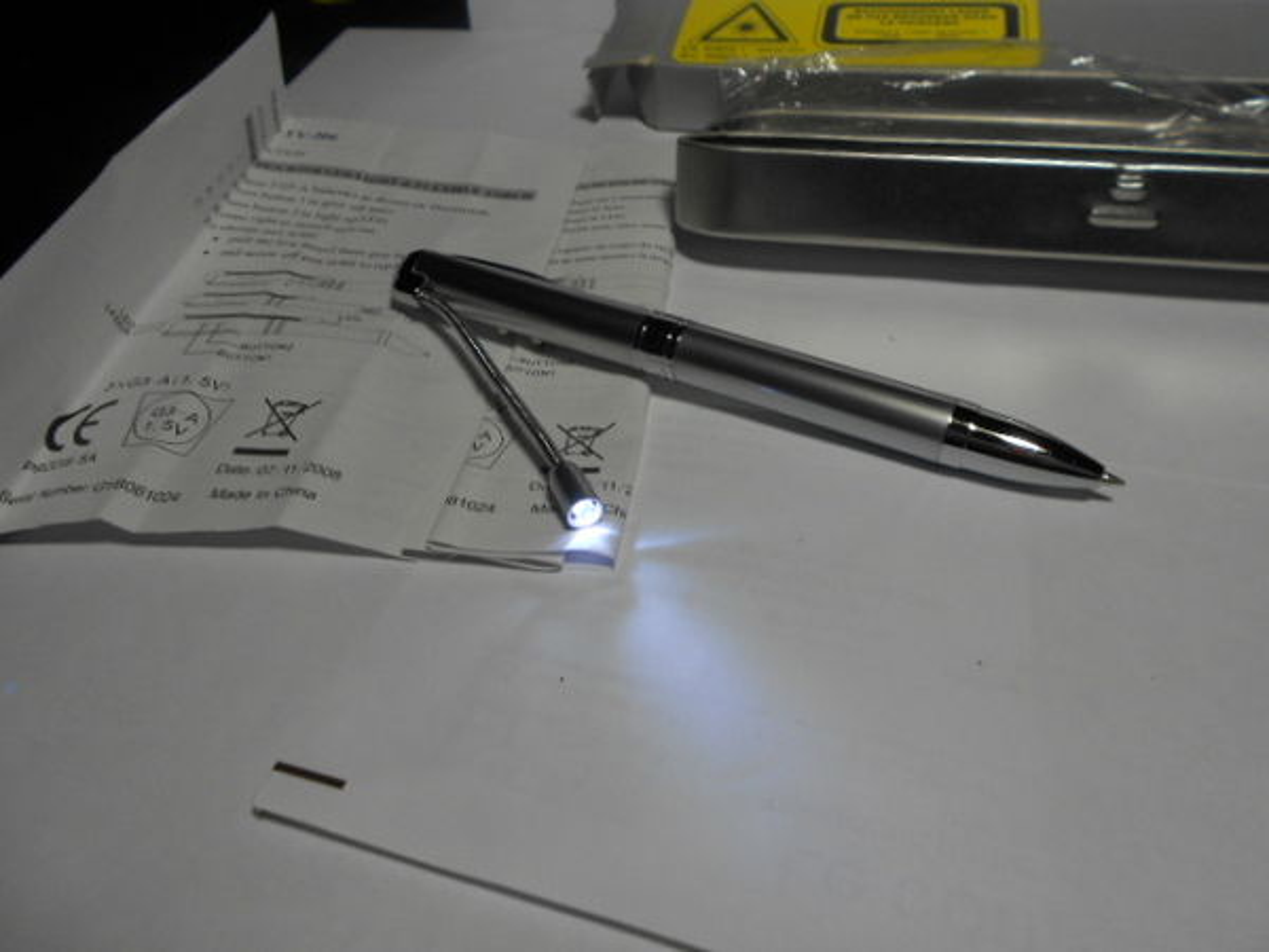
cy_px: 476
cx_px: 634
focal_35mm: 26
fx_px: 953
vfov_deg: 53.1
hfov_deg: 67.3
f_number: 3.2
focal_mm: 4.6
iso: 80
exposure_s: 1/50
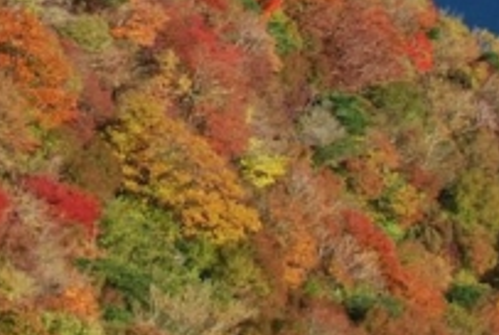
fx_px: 2769
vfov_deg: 6.8
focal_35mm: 199
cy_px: -252
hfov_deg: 10.3
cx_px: 88
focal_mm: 27
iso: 160
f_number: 5.6
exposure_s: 1/125
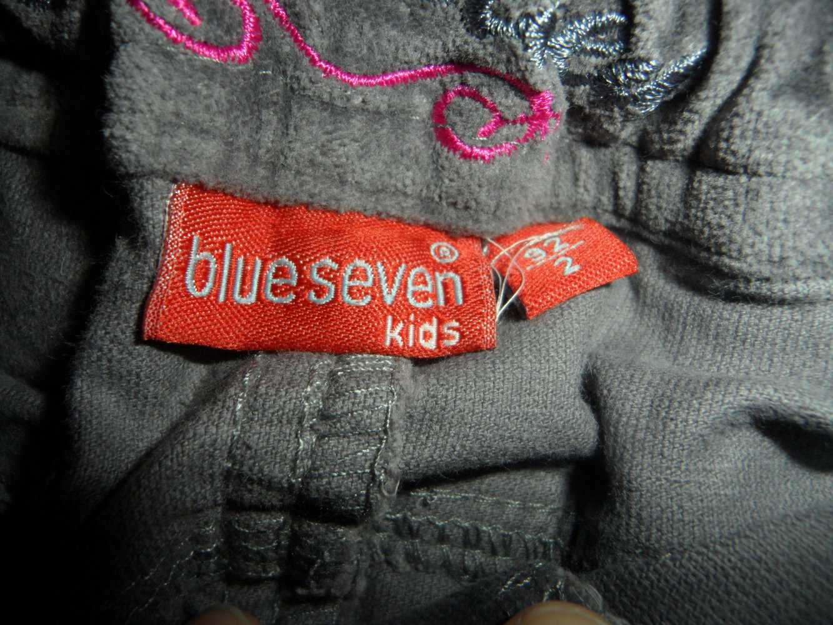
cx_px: 416
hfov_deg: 71.6
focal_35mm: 24
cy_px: 312
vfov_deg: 56.8
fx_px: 578
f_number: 8.2
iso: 100
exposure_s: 1/10
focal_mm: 4.1
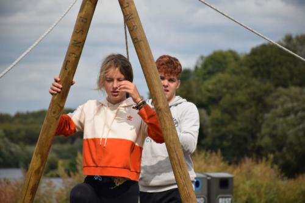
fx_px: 1780
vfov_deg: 6.6
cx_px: 152
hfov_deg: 9.8
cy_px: 102
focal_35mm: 210
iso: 400
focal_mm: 140
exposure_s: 1/1600
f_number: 7.1
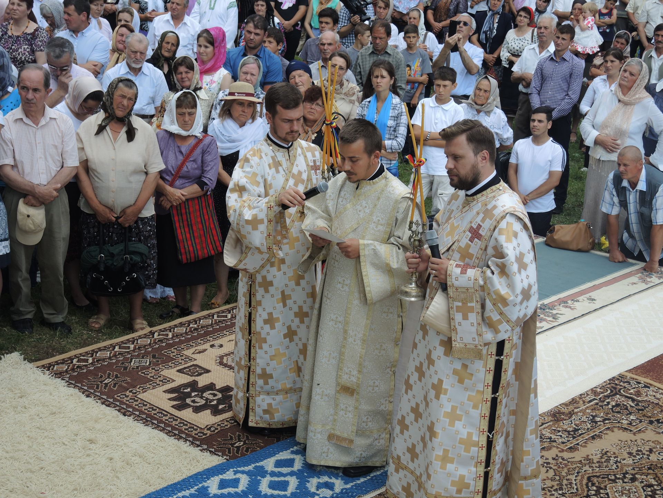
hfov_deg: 29.4
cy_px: 249
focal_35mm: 66
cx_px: 332
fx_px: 1264
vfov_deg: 22.3
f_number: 3.2
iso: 100
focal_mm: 14.1
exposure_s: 1/640
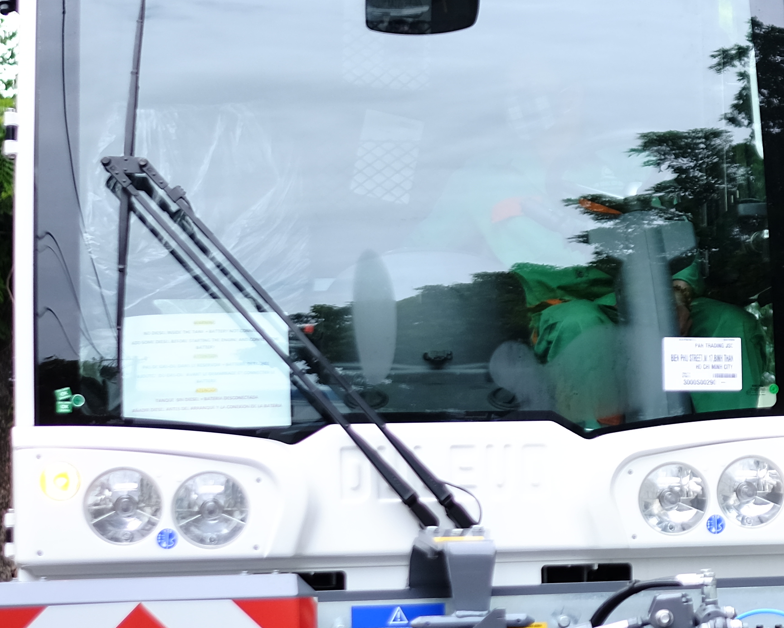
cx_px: 796
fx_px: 2158
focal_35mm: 93
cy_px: 430
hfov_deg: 19.9
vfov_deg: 16.5
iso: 200
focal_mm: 23
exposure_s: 1/1800
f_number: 1.4
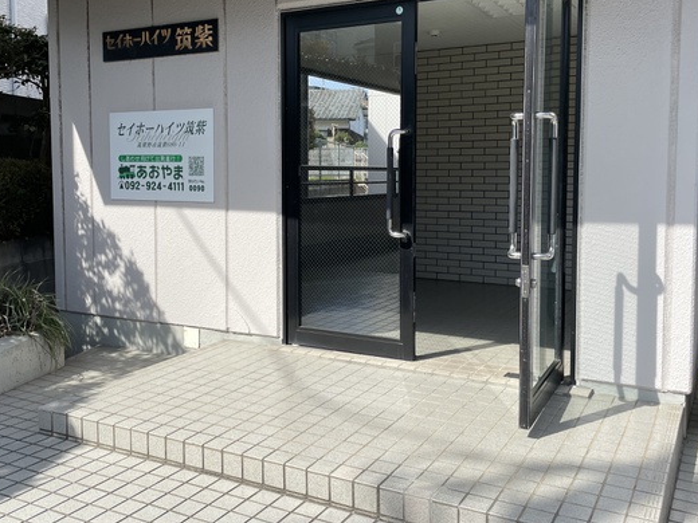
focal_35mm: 35
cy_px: 221
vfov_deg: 40.6
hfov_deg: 52.6
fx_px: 706
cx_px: 345
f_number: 1.6
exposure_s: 1/2817
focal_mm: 4.2
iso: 32
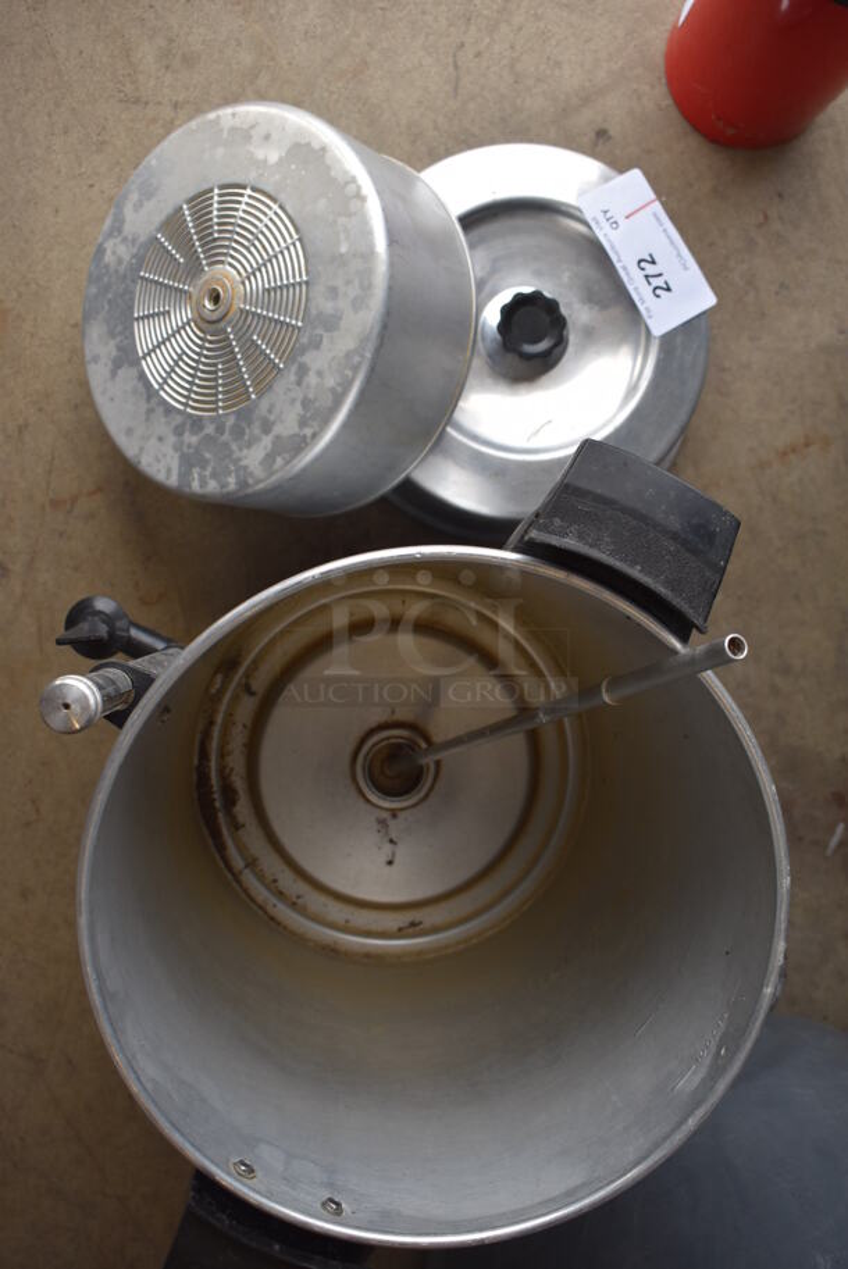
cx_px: 424
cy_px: 634
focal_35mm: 33
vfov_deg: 57.2
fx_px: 1164
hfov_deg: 40.0
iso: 400
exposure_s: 1/250
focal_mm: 22
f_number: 5
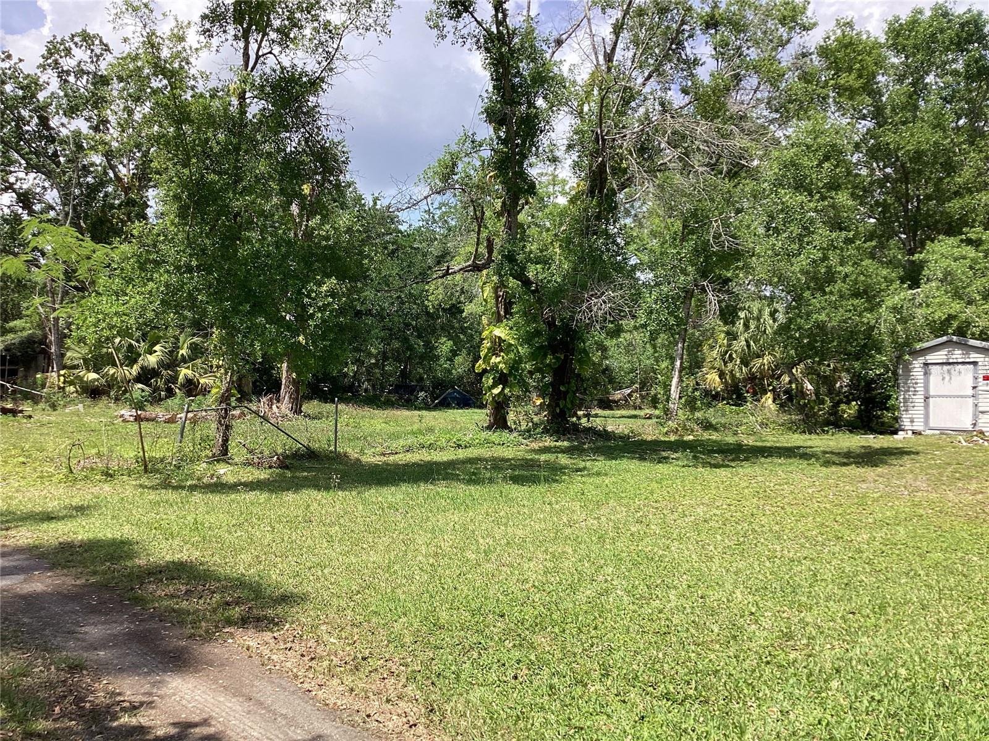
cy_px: 370
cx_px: 494
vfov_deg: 45.4
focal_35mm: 31
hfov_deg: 58.4
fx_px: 886
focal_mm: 3.3
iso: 25
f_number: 2.4
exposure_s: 1/696
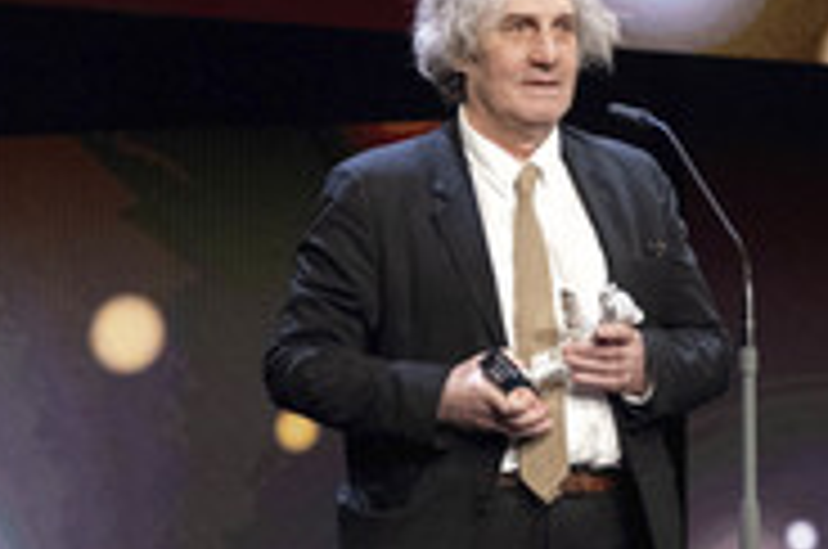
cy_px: 518
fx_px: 5189
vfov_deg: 6.0
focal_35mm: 226
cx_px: 196
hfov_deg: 9.1
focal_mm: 61
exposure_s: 1/160
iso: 3200
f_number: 2.8
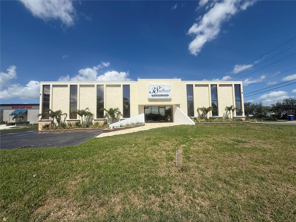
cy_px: 111
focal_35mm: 14
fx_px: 120
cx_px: 148
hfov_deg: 102.1
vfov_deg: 85.7
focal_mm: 2.22
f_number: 2.2
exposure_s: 1/5618
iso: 50
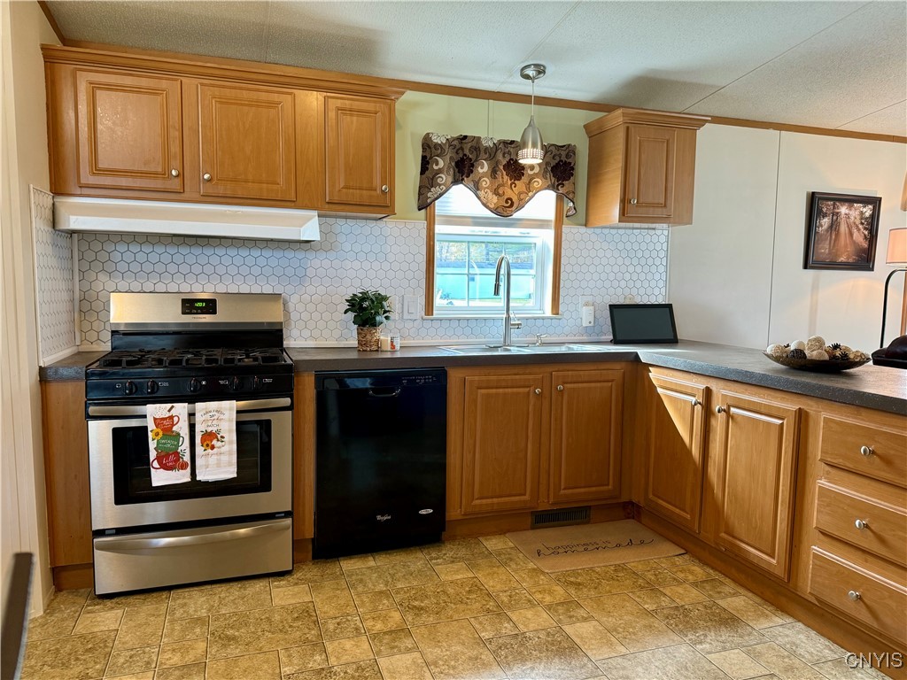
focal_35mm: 24
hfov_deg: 71.6
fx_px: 629
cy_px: 340
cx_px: 454
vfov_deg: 56.8
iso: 160
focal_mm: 6.76
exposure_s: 1/60
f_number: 1.78
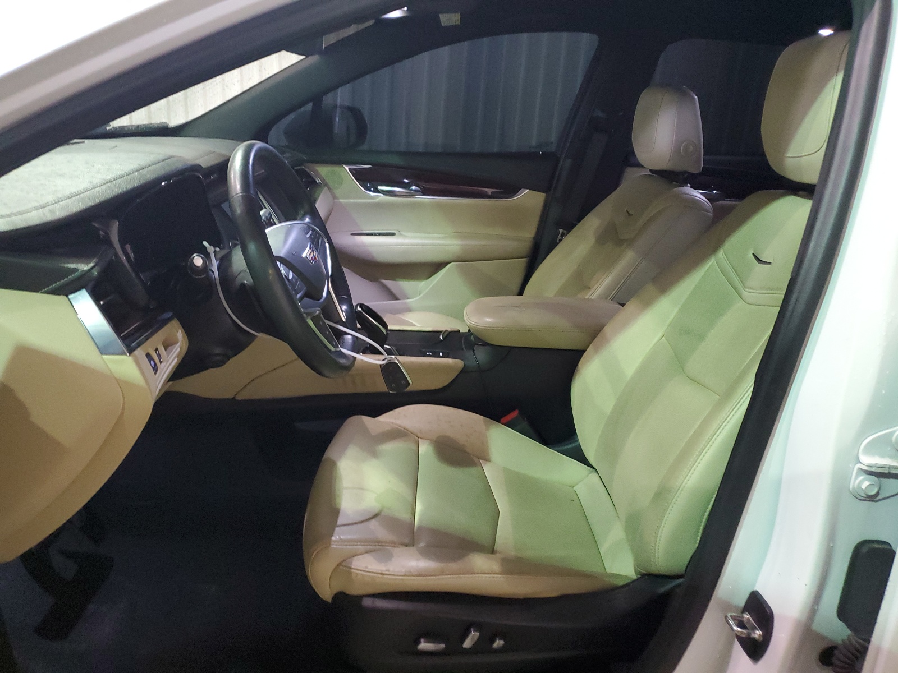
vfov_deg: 53.1
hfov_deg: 67.3
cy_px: 336
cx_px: 449
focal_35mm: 26
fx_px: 674
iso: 318
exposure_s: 1/20
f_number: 1.5
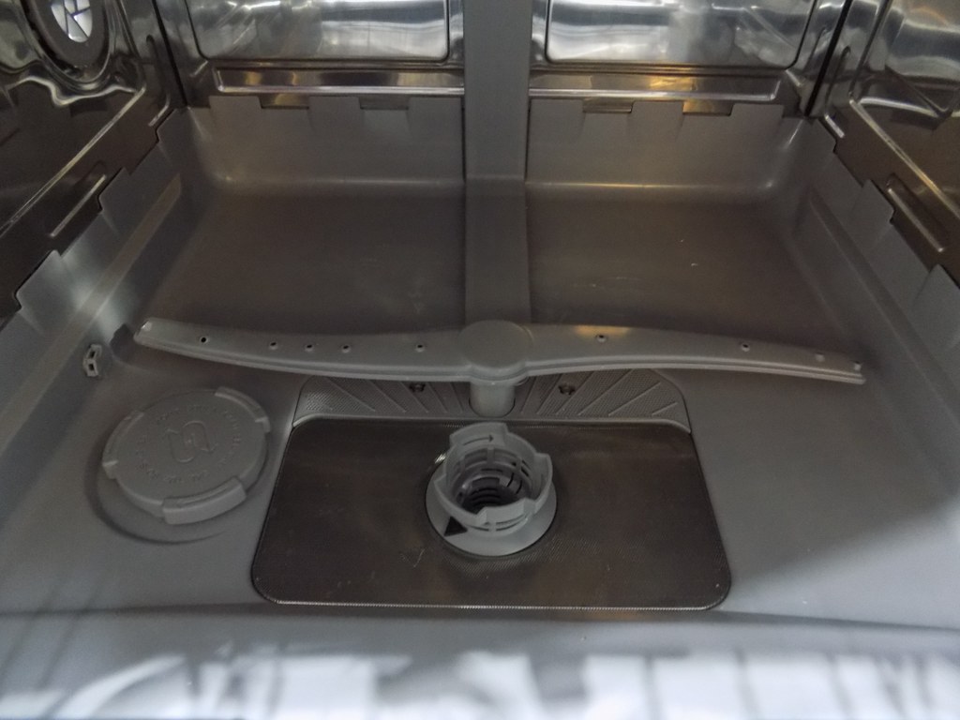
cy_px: 360
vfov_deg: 58.9
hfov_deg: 73.9
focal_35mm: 23
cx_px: 480
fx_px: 638
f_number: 3.1
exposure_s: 1/6
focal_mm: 4
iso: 400
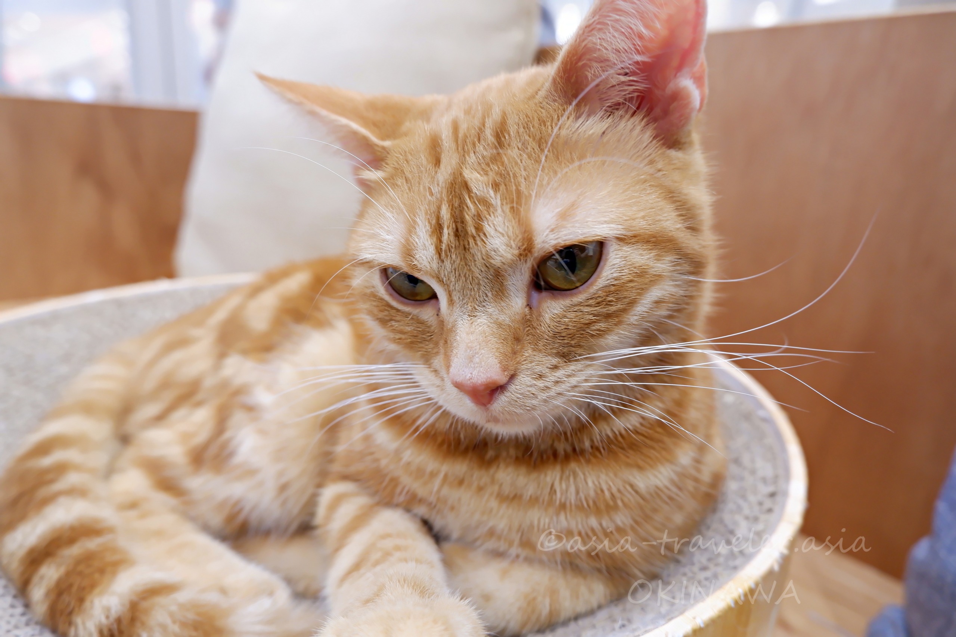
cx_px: 478
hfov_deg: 76.1
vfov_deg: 55.1
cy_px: 318
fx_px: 611
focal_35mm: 23
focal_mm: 15
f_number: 4
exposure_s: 1/34
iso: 400
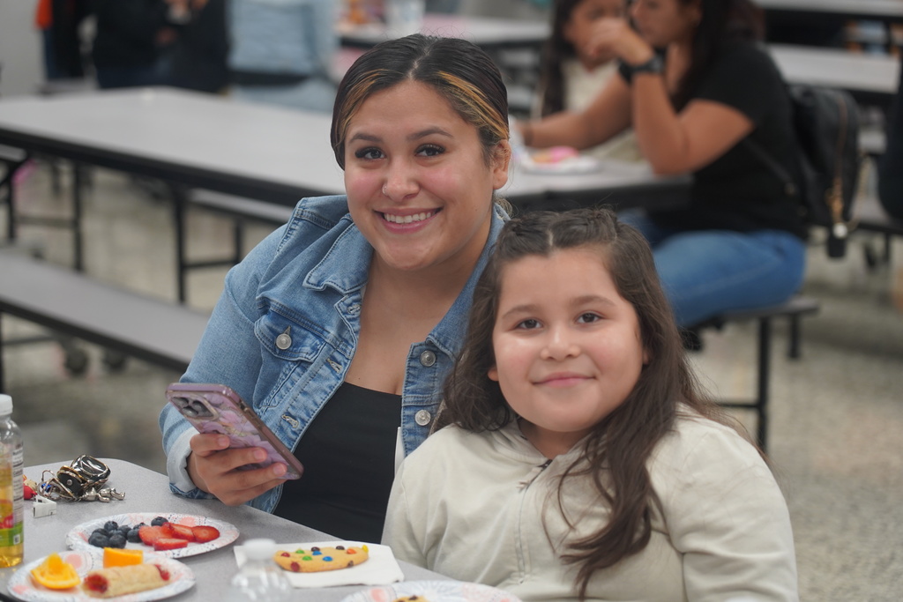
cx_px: 452
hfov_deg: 19.5
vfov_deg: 13.0
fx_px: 2634
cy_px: 301
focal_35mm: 105
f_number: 4
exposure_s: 1/160
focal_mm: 105
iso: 1000
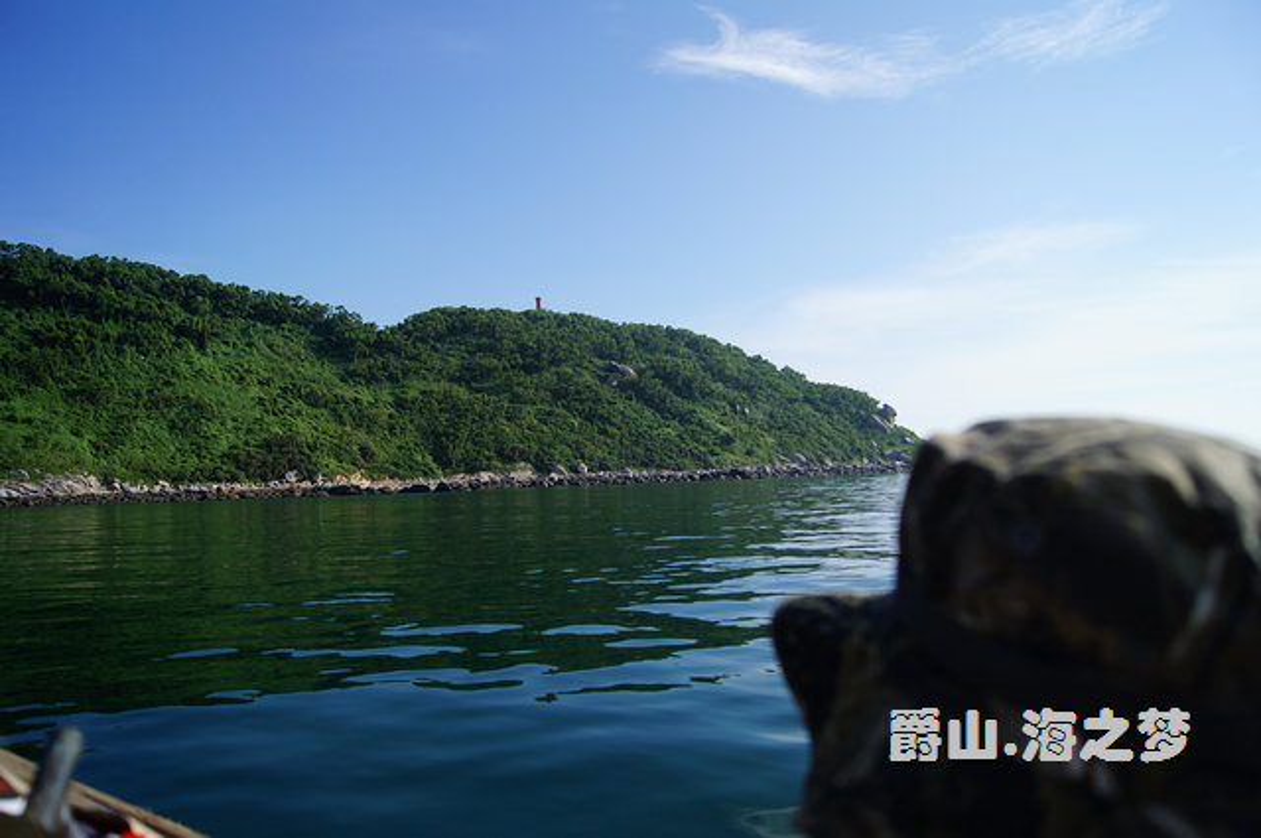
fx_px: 945
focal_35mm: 27
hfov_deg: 67.4
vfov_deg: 47.8
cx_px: 630
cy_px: 419
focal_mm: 18
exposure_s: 1/3200
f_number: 3.5
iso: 200
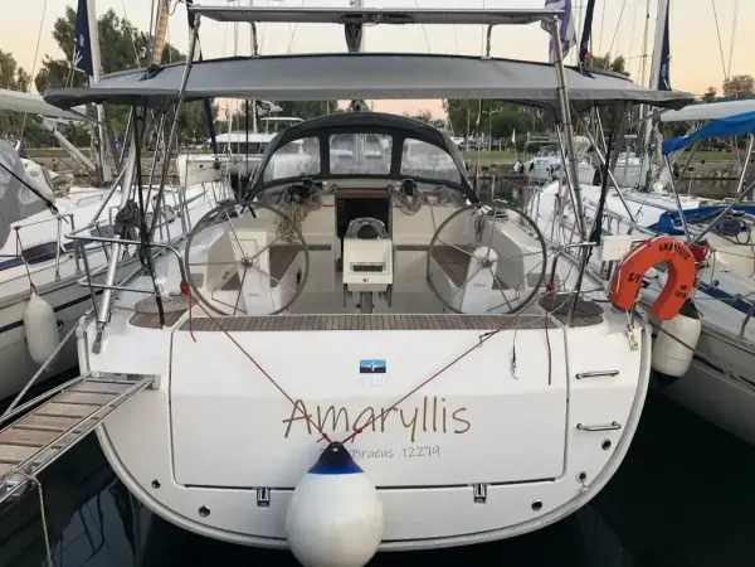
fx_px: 611
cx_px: 378
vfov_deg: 49.7
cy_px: 284
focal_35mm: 28
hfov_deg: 63.4
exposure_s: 1/120
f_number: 1.8
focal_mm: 4
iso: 32
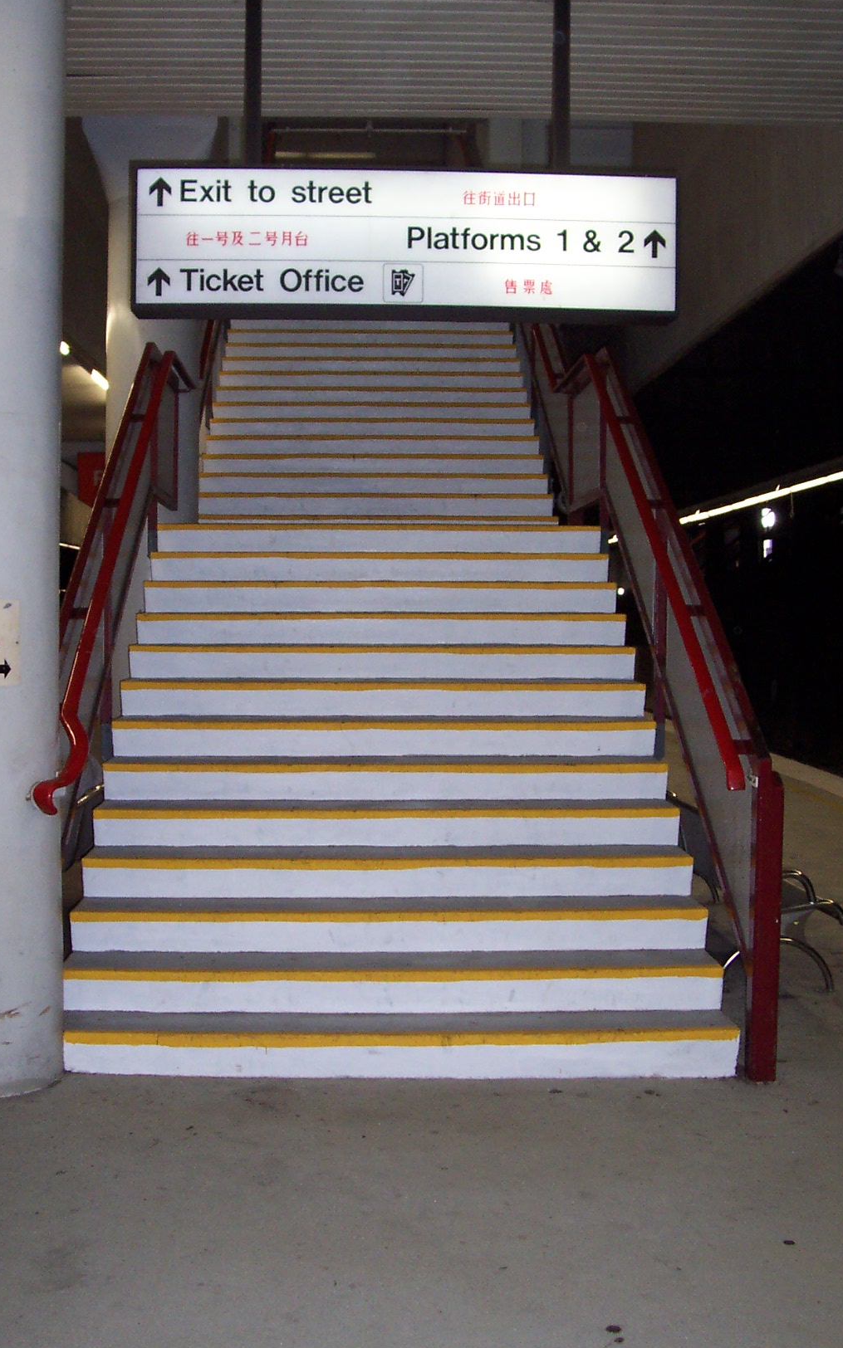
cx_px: 378
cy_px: 669
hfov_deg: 32.0
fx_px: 1470
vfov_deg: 49.3
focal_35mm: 40
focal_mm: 5.6
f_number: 2.8
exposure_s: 1/60
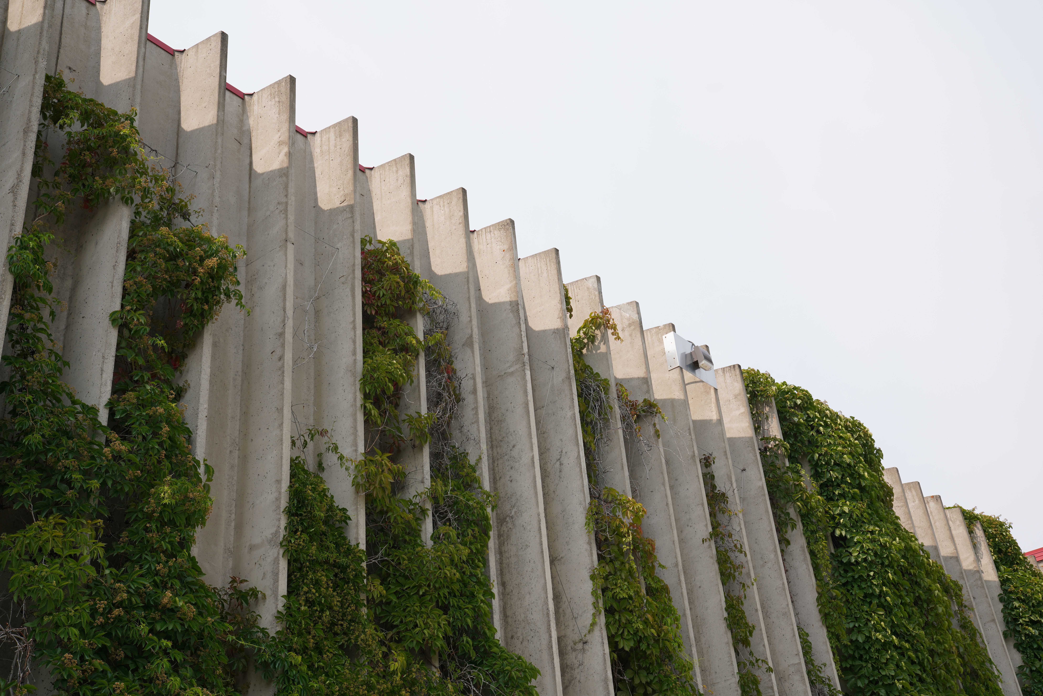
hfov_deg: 45.4
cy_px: 348
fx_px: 1246
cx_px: 522
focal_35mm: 43
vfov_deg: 31.2
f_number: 7.1
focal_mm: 43
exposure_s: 1/200
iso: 100
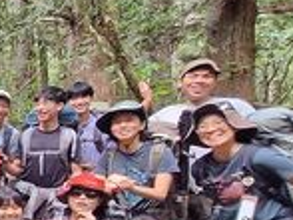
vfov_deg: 26.5
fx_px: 448
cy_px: 200
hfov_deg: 22.2
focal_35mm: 53
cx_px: -231
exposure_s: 1/40
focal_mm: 1.74
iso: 100
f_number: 2.2
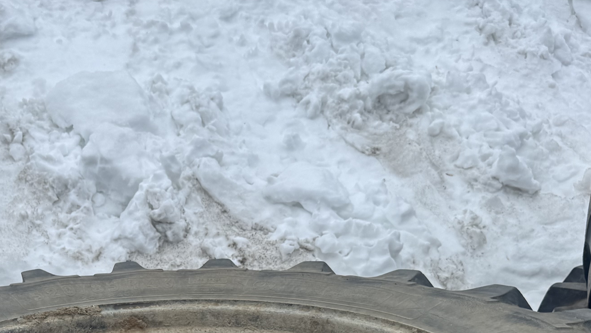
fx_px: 893
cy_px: 391
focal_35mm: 57
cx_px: 181
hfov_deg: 36.1
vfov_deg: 19.9
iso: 80
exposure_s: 1/1678
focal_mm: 6.76
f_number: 1.78
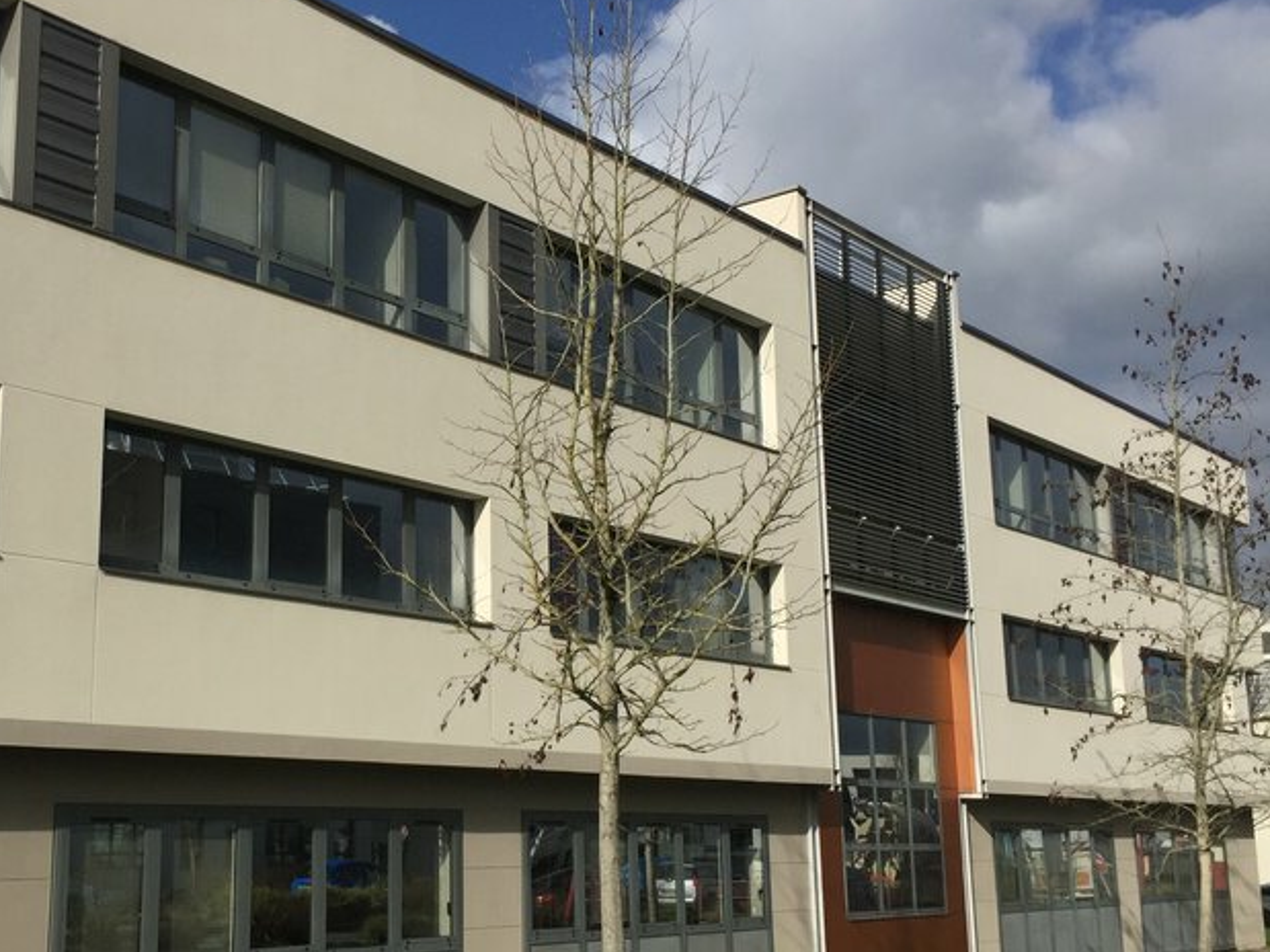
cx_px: 388
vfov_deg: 32.2
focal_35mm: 45
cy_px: 478
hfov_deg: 41.3
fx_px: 1651
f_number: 2.2
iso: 32
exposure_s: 1/4405
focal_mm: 4.15
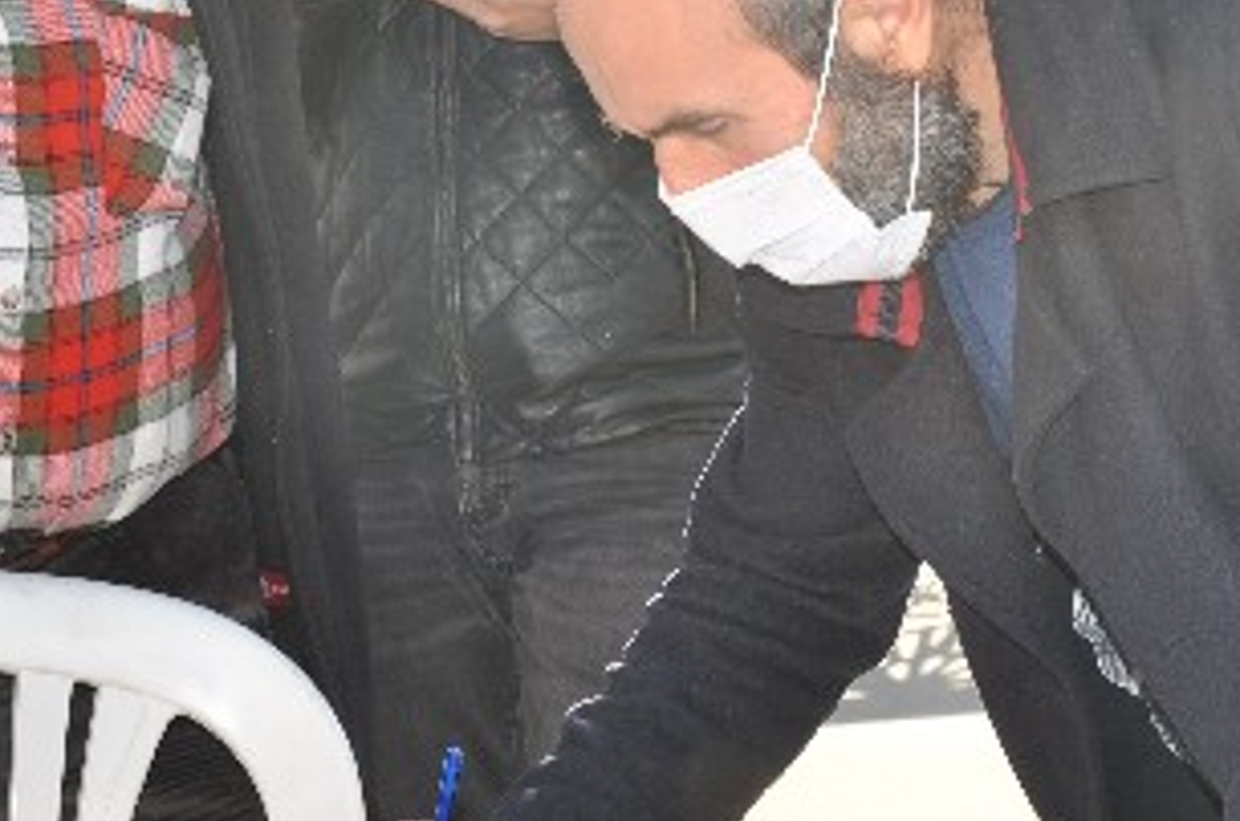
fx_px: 4537
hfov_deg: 15.5
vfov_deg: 10.3
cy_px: 311
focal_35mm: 132
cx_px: 907
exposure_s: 1/200
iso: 200
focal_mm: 40
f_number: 9
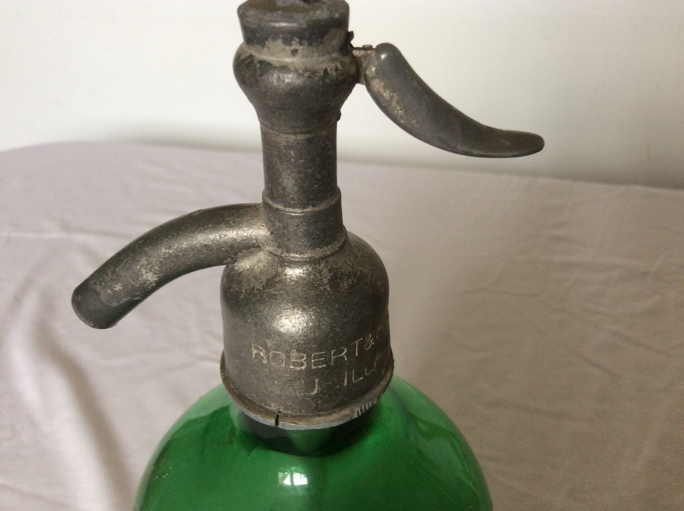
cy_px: 256
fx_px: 631
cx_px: 342
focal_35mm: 32
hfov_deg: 56.9
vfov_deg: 44.1
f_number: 2.4
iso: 50
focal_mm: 3.3
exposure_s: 1/25
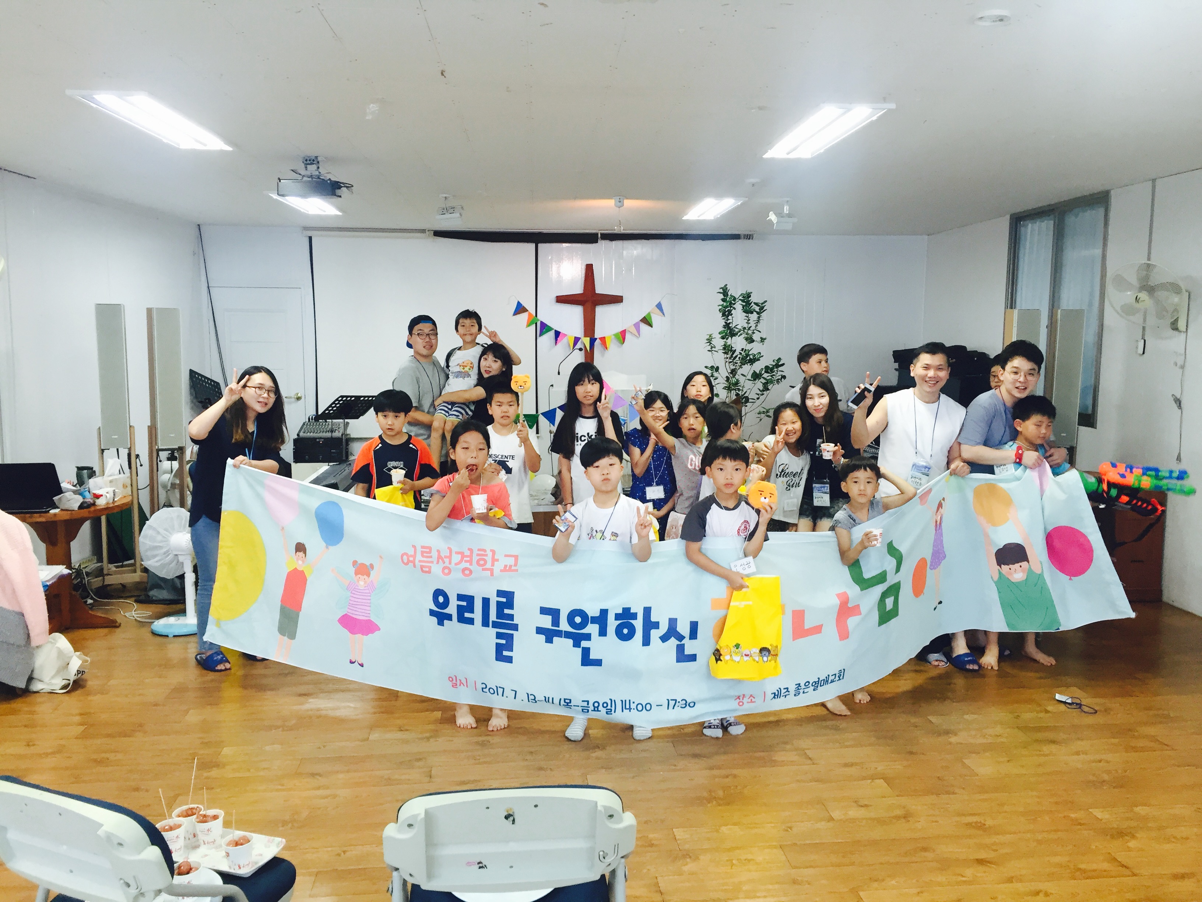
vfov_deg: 48.2
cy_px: 451
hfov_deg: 61.7
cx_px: 601
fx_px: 1007
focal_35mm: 29
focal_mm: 4.15
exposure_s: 1/30
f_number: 2.2
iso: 64
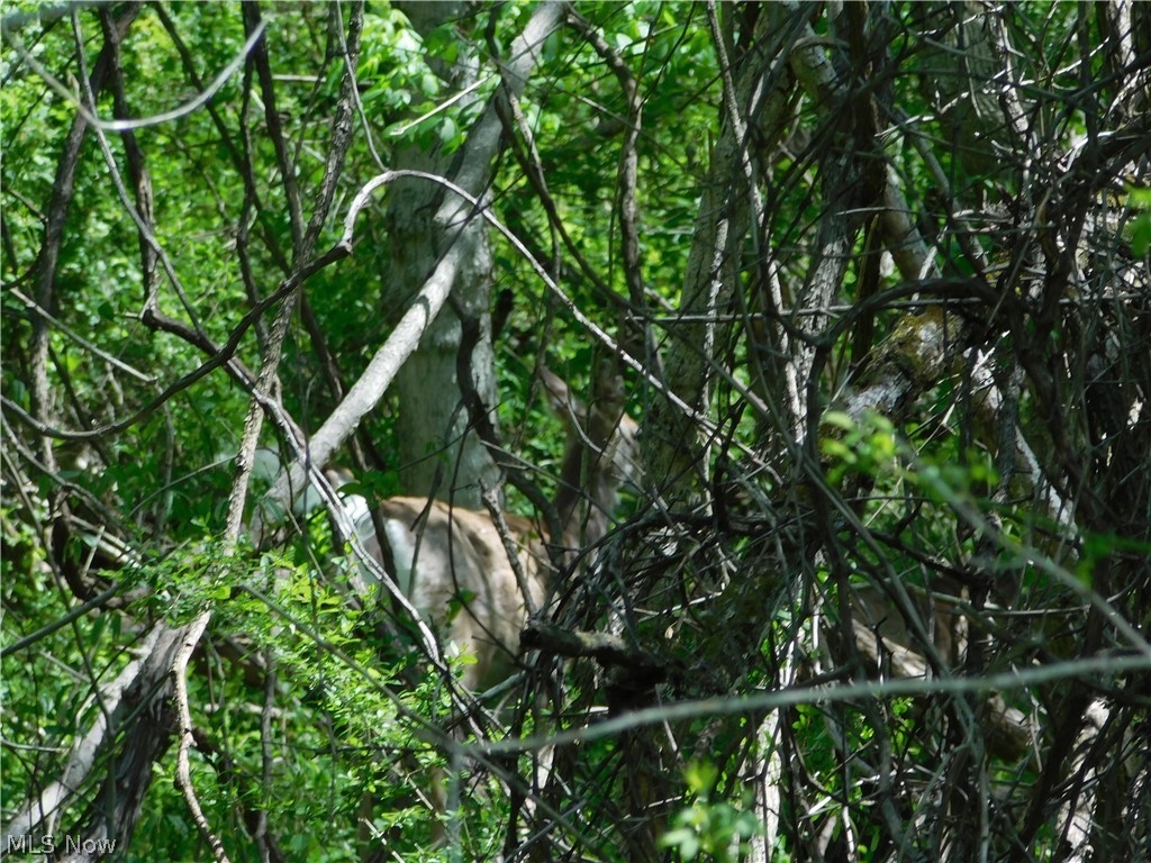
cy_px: 432
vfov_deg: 2.9
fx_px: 17091
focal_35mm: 514
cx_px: 576
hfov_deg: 3.9
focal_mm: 91.2
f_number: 6
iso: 125
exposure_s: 1/125
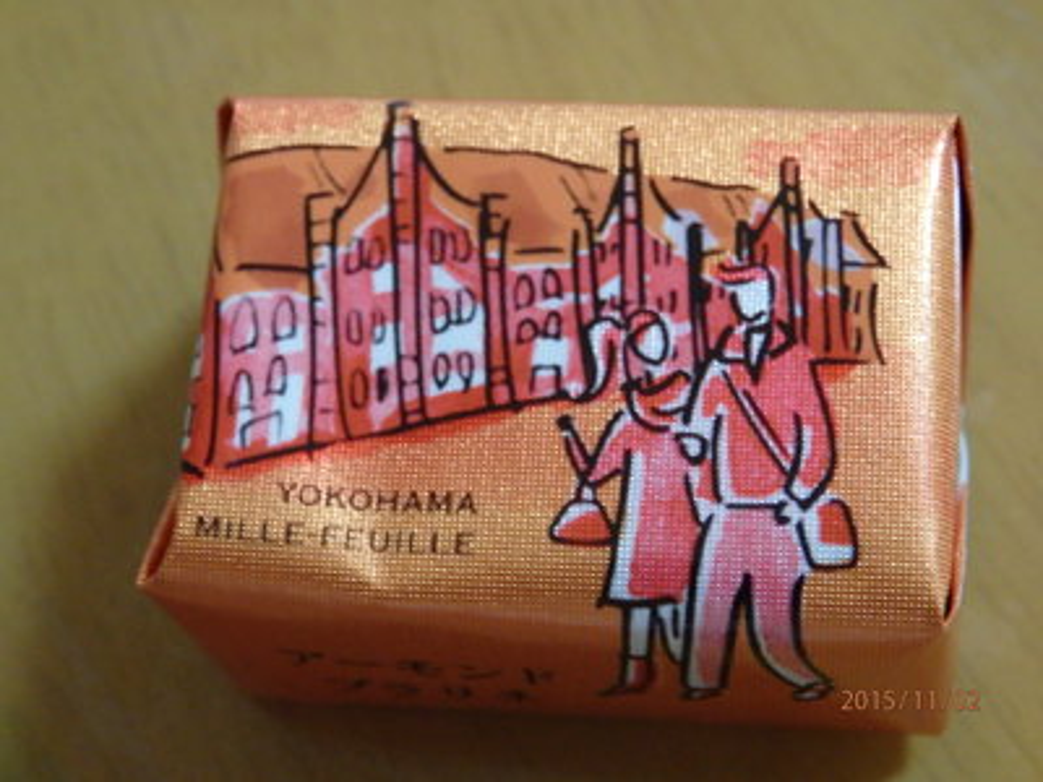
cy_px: 391
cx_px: 522
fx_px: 1989
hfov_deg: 29.4
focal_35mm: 66
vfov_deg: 22.3
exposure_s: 1/20
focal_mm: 11.9
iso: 1000
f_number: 4.4
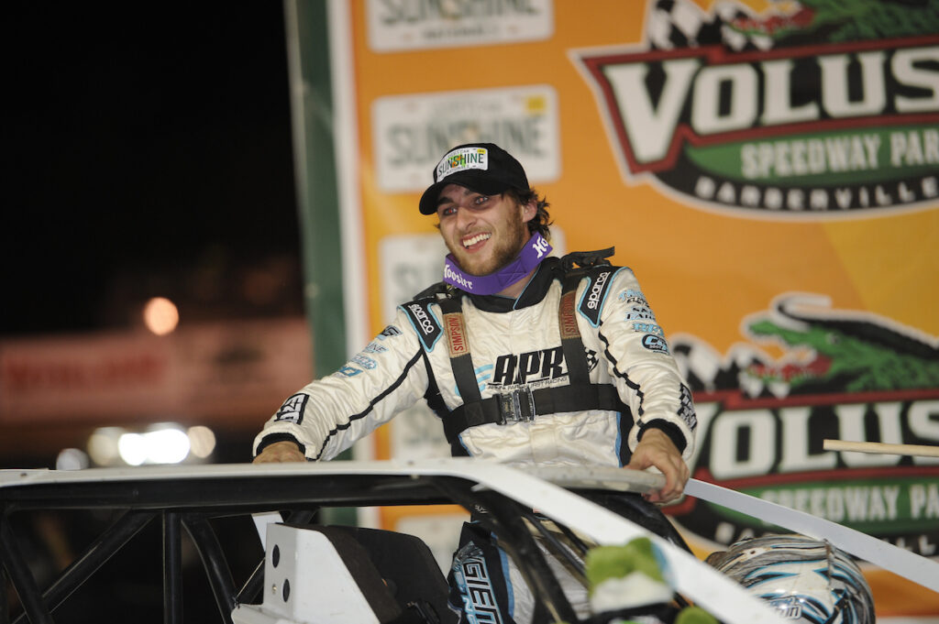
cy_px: 312
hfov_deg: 10.3
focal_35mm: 200
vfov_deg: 6.9
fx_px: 5212
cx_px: 470
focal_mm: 200
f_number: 3.2
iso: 1600
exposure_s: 1/250
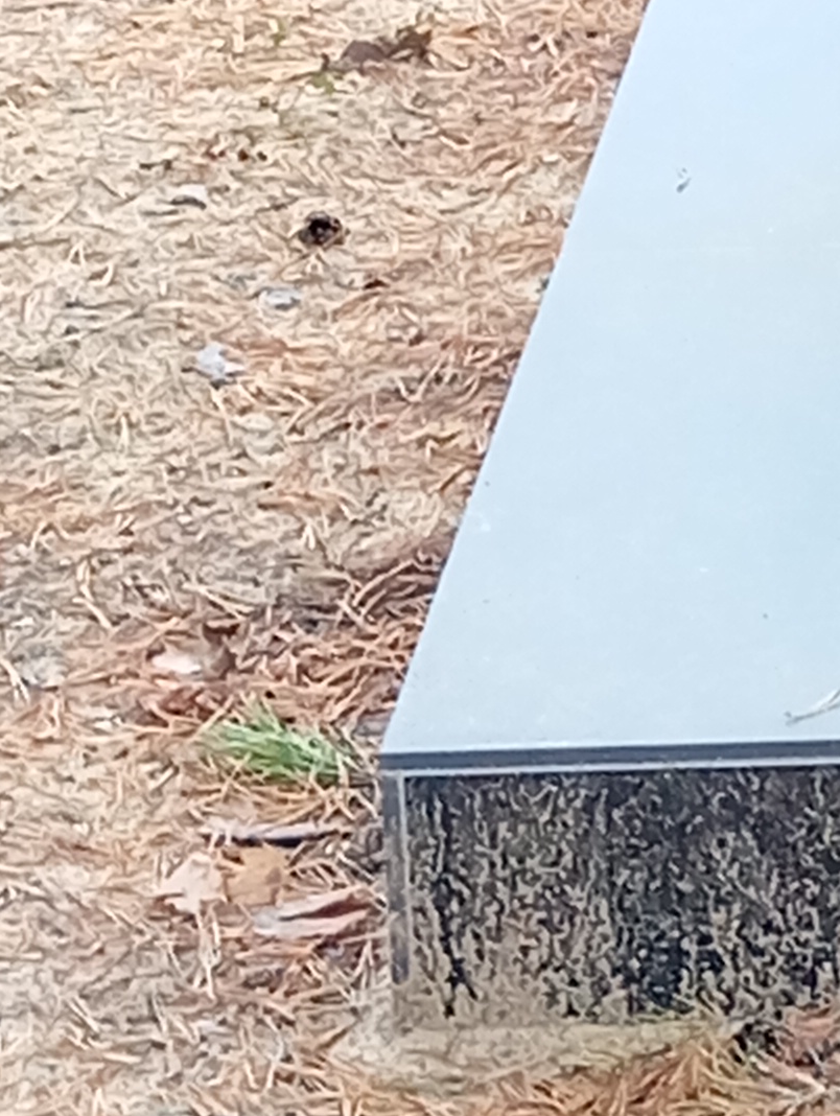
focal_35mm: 214
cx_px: 1544
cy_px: -961
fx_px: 6907
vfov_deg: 8.8
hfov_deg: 6.8
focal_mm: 4.22
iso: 281
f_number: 1.8
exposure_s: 1/100
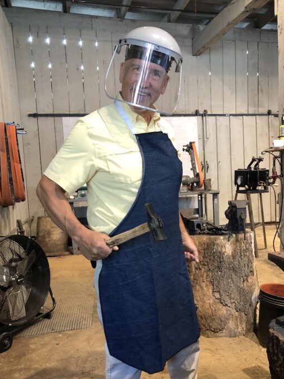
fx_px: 372
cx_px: 165
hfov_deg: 41.7
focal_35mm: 34
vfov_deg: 53.7
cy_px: 221
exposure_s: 1/15
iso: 50
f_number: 1.8
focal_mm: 3.99
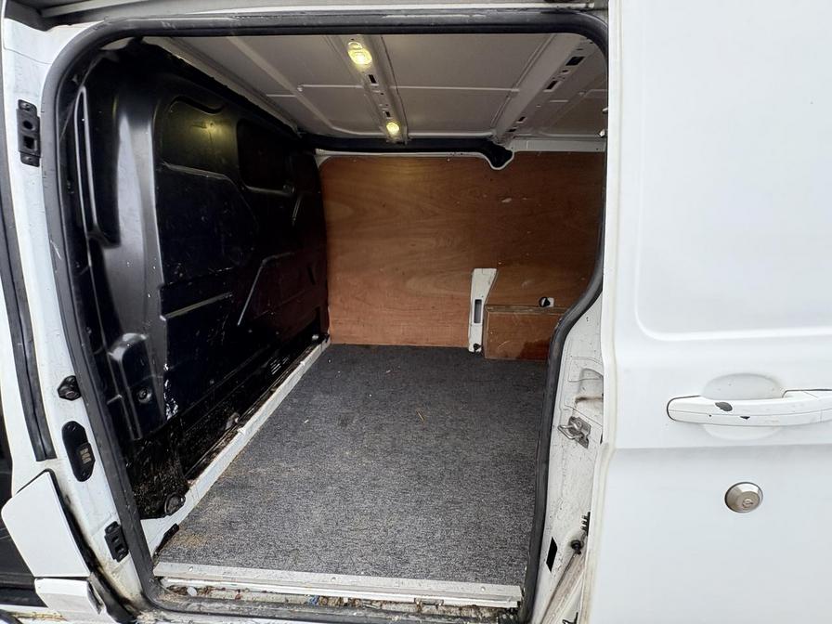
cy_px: 312
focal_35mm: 14
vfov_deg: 85.7
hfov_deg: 102.1
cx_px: 416
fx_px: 336
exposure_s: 1/99
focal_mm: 2.22
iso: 125
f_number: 2.2
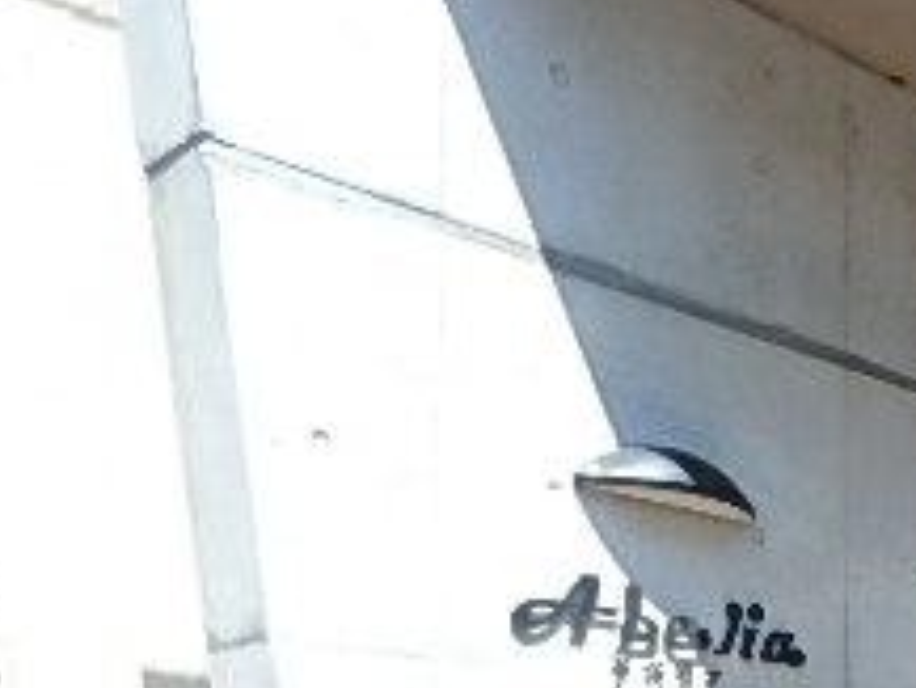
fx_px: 1642
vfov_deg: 20.9
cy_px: 962
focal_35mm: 62
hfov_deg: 26.6
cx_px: 1182
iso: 125
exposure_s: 1/400
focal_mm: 3.7
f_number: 3.5
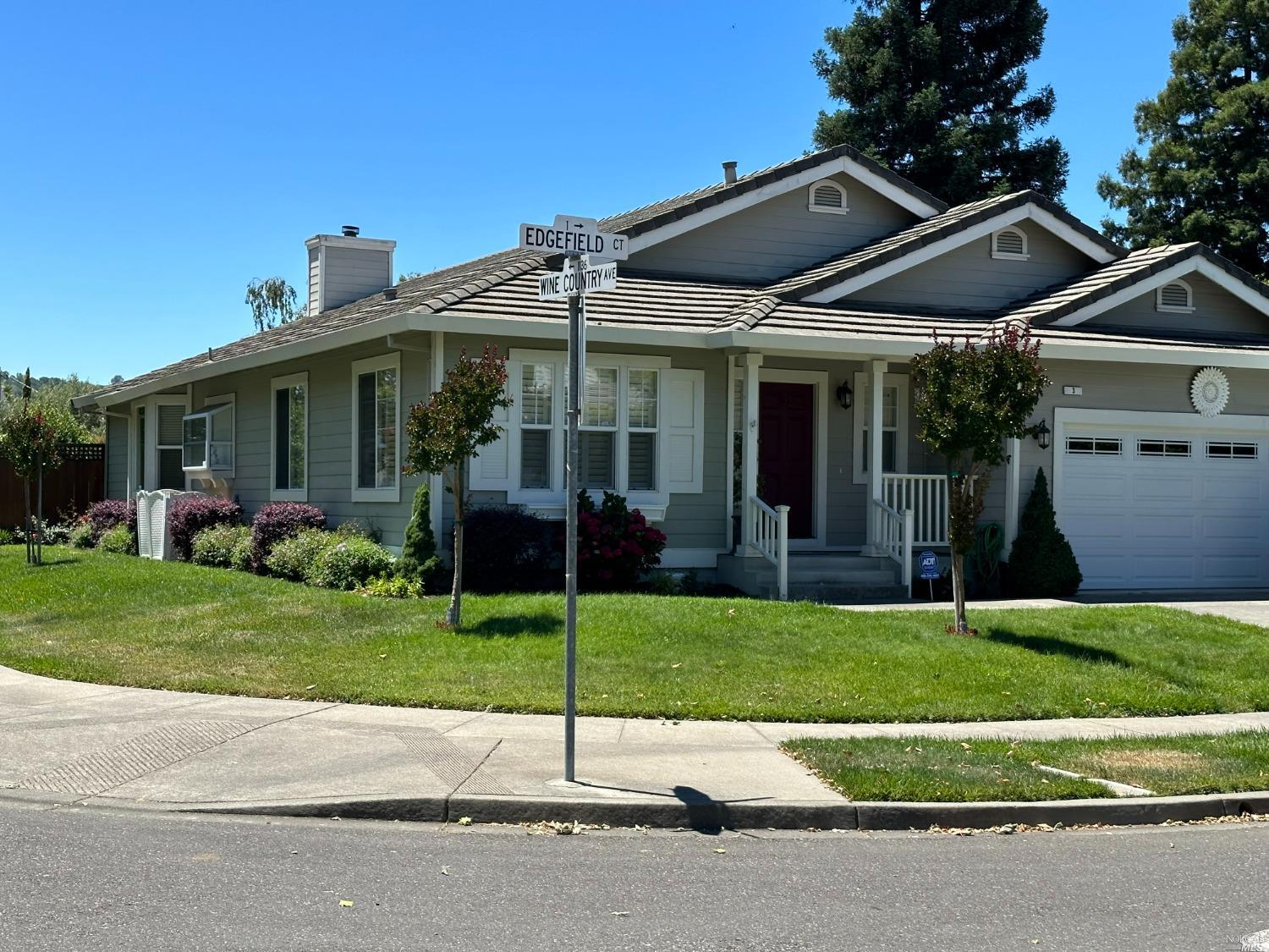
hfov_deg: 39.7
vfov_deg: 30.3
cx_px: 634
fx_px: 1760
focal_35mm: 48
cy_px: 476
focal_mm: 6.86
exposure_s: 1/2597
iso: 64
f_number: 1.78
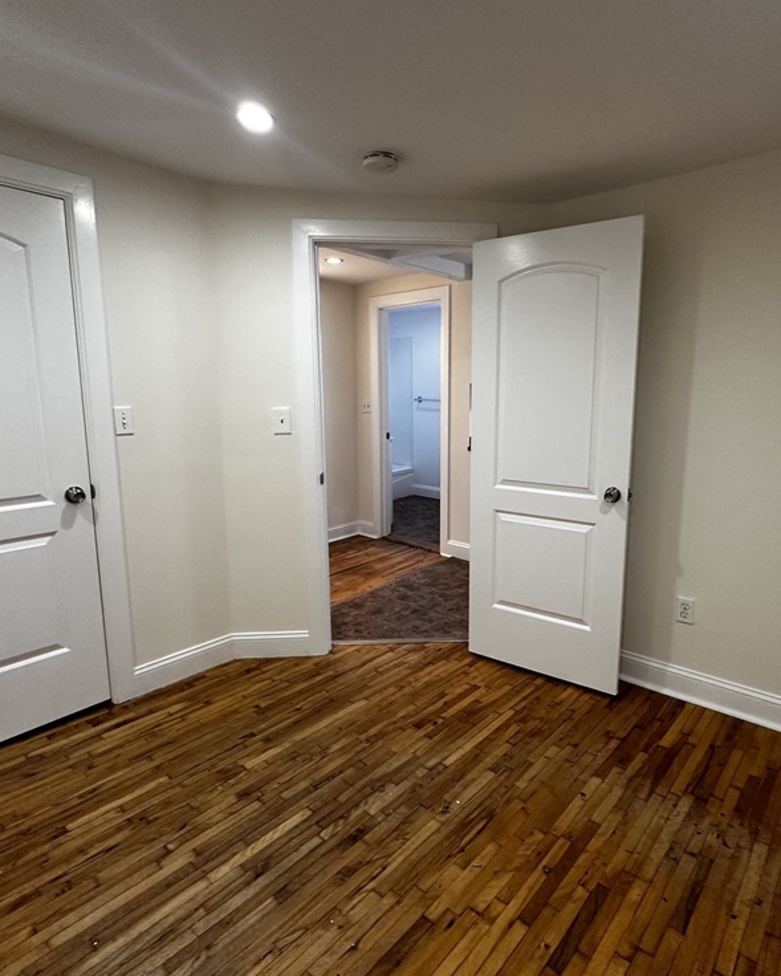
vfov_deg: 83.3
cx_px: 439
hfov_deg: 70.6
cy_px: 473
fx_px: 549
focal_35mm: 19
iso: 250
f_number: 2.2
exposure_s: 1/60
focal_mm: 2.22
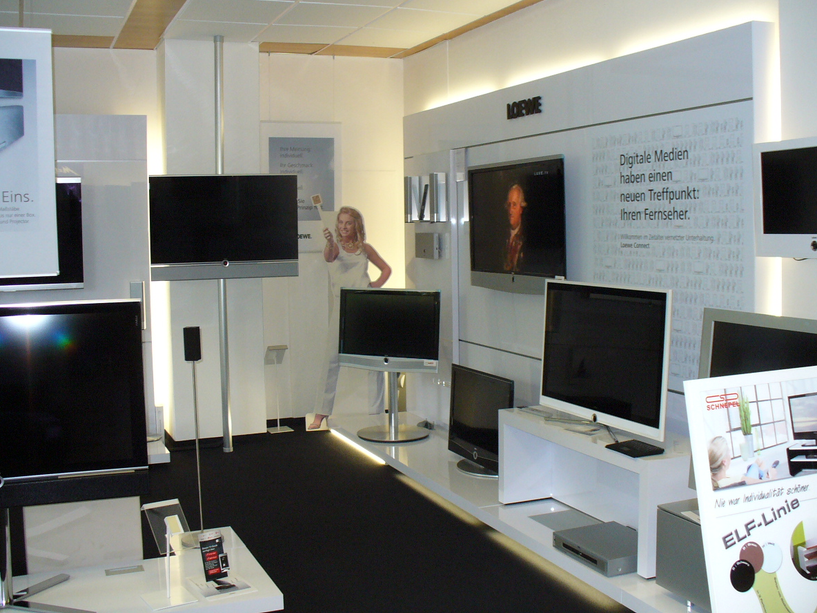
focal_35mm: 40
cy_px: 282
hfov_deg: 46.8
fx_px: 944
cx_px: 410
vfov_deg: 35.9
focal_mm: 6.1
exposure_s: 1/60
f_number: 2.8
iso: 200
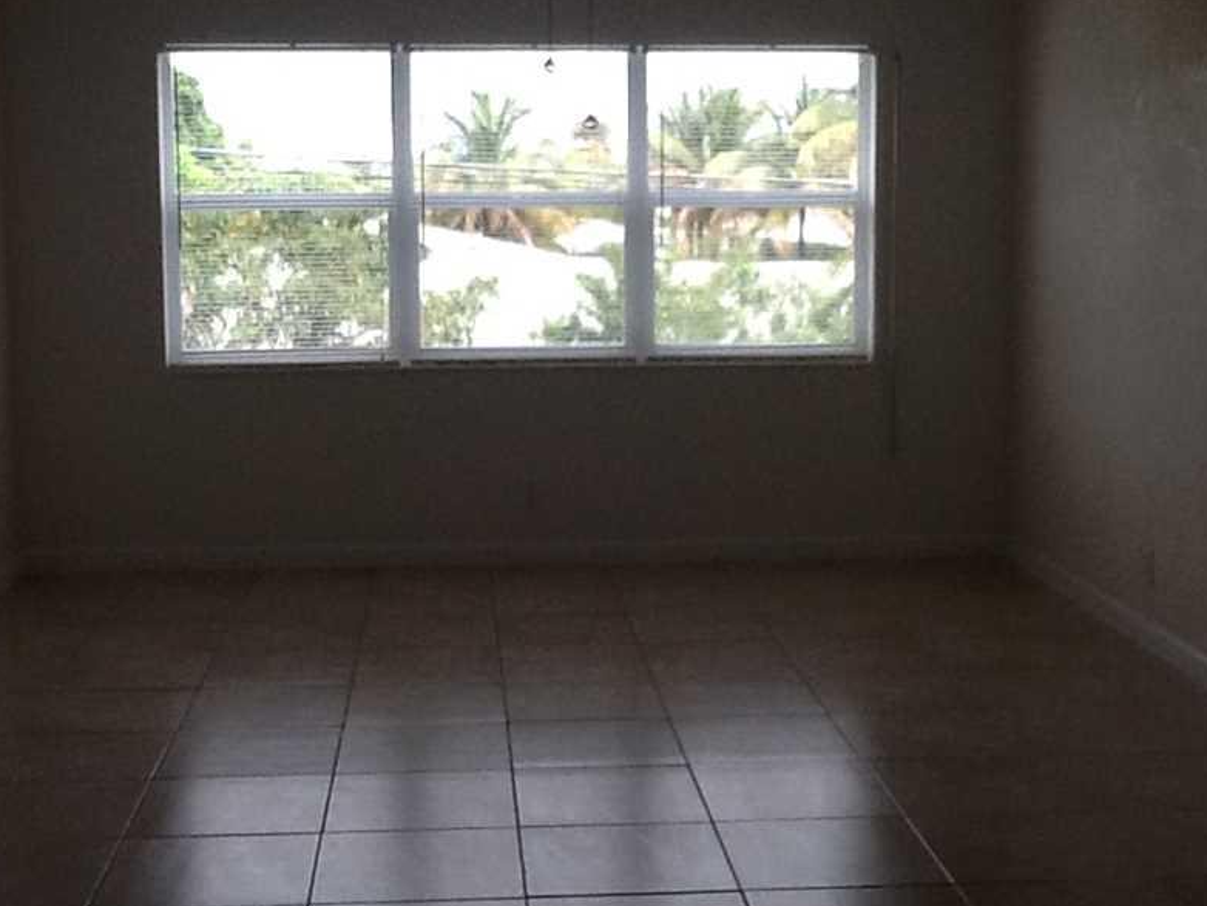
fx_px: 1570
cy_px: 454
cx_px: 599
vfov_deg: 32.2
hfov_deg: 42.1
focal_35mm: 45
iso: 50
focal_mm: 2.03
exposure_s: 1/120
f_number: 2.4
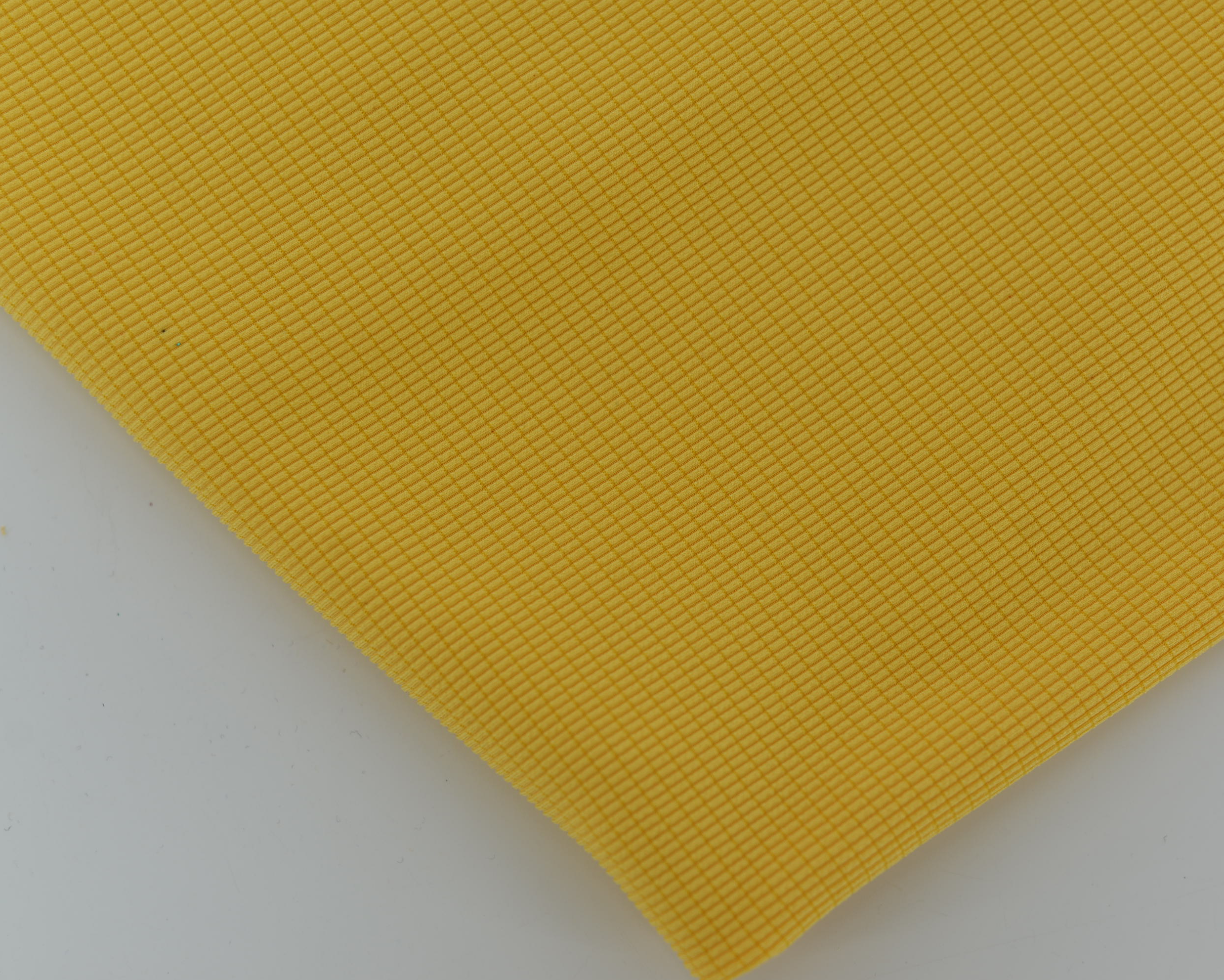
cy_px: 490
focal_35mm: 57
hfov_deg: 33.0
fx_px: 2065
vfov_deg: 26.7
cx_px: 711
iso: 100
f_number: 3.5
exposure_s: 1/320
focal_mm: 50
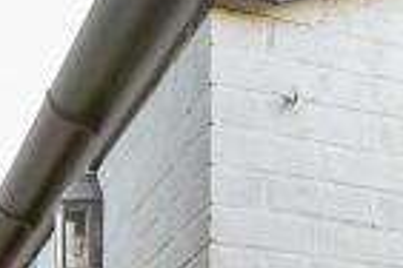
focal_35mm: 109
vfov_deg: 10.7
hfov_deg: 18.5
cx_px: 337
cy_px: 654
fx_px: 1220
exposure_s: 1/20
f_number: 8
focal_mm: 10
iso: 160
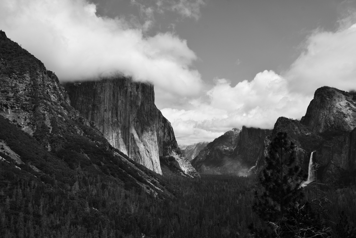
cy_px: 119
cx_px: 178
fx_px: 415
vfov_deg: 31.9
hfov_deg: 46.4
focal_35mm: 42
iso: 200
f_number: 11
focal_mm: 28
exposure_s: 1/500
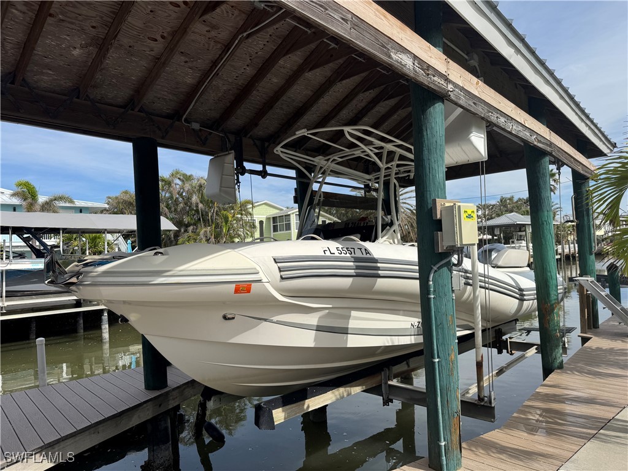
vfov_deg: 56.8
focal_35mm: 24
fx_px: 435
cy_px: 236
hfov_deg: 71.6
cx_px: 314
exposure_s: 1/4950
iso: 80
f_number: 1.78
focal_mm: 6.76
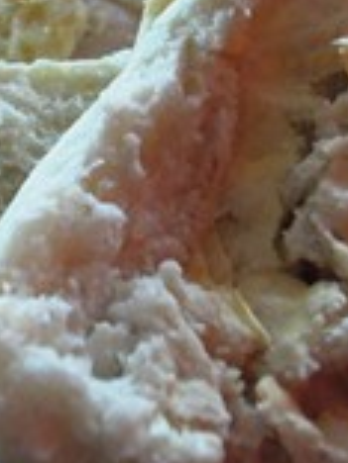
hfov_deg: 20.2
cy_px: 64
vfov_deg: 26.6
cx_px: 21
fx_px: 952
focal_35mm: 71
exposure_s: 1/40
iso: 400
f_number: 3.4
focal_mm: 5.2
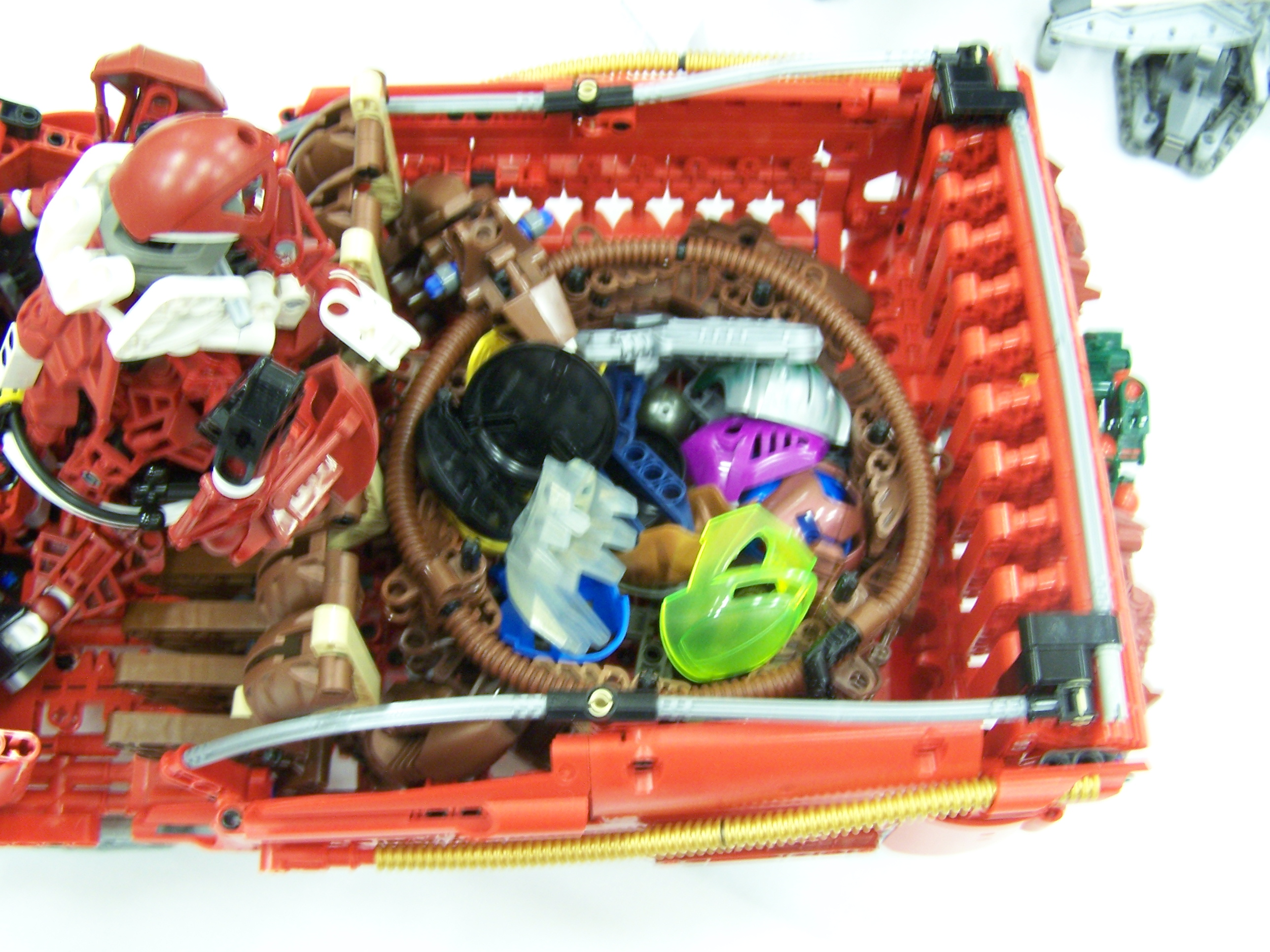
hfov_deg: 49.0
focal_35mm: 38
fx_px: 1394
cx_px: 635
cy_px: 476
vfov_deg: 37.7
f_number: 2.8
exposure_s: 1/8
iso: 140
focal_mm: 6.3
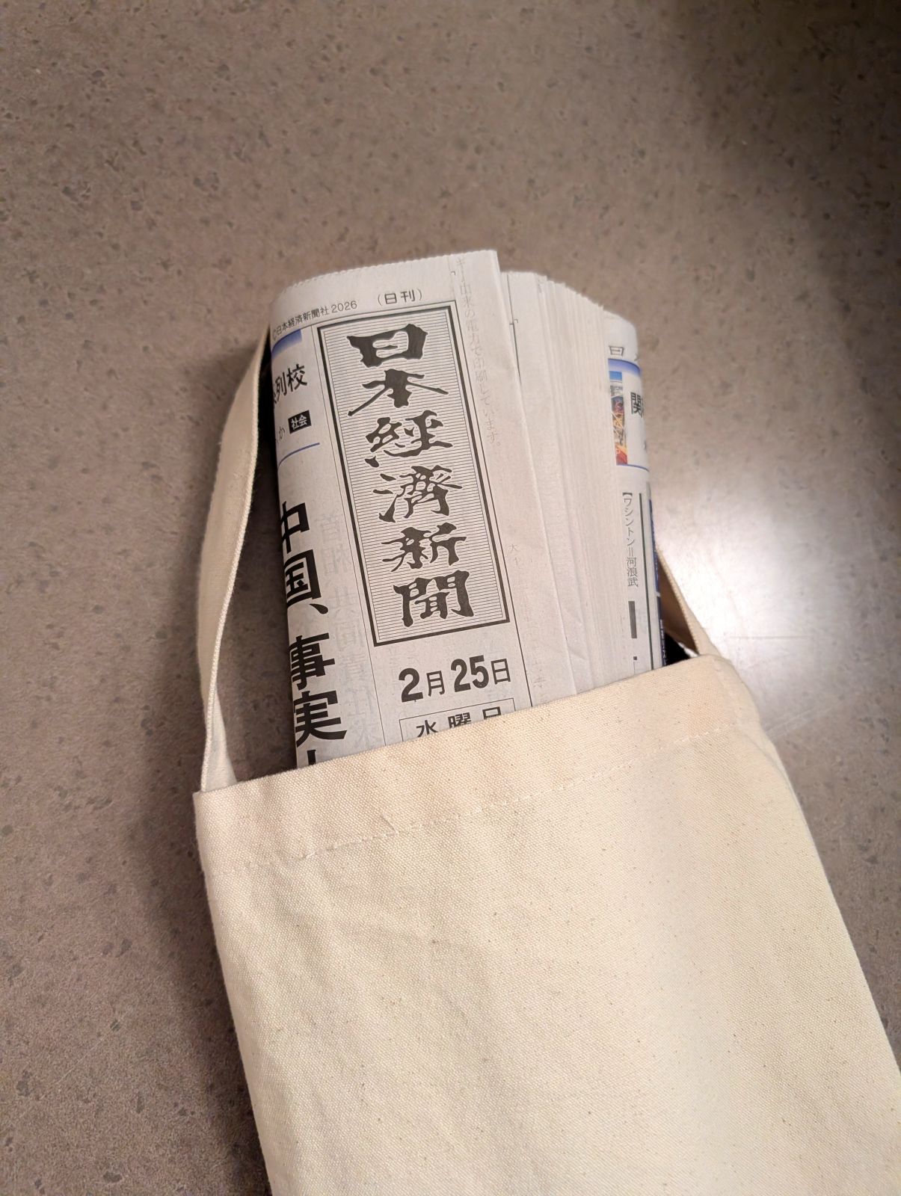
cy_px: 598
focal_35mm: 24
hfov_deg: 56.9
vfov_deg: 71.5
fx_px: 831
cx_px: 450
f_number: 1.68
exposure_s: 1/120
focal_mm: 6.9
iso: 1193
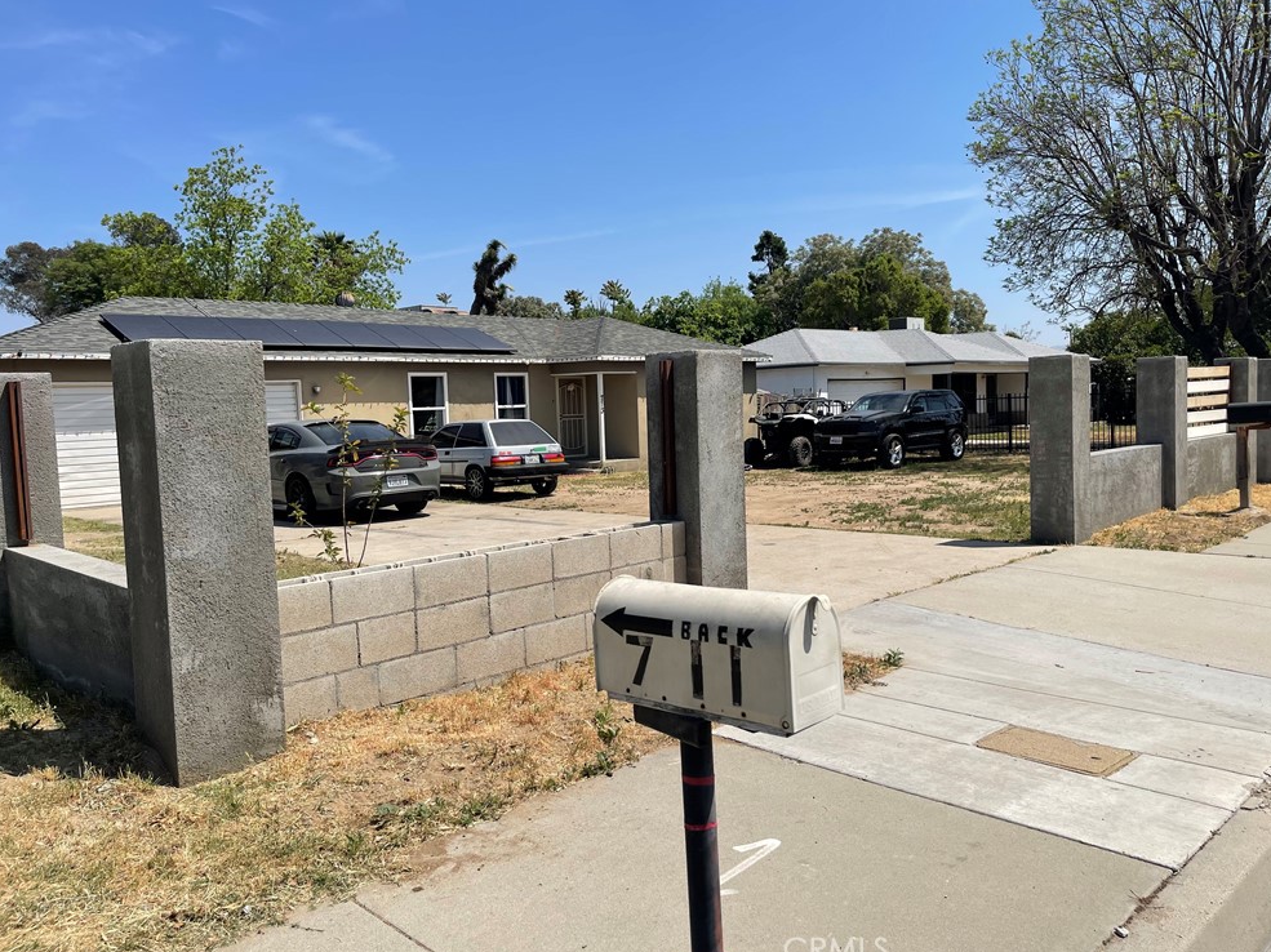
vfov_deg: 53.0
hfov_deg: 67.3
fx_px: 954
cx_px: 637
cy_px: 472
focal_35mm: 26
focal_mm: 5.1
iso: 32
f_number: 1.6
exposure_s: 1/5128
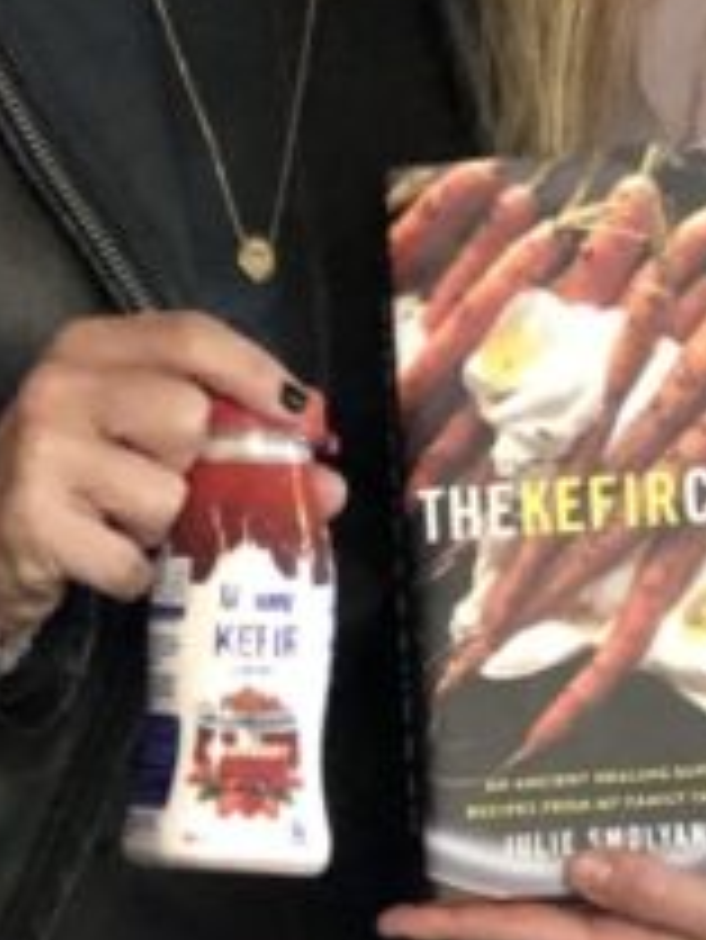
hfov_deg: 10.8
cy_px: 513
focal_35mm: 137
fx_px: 3722
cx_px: 522
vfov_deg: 14.4
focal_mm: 4
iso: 800
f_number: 1.8
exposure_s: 1/17
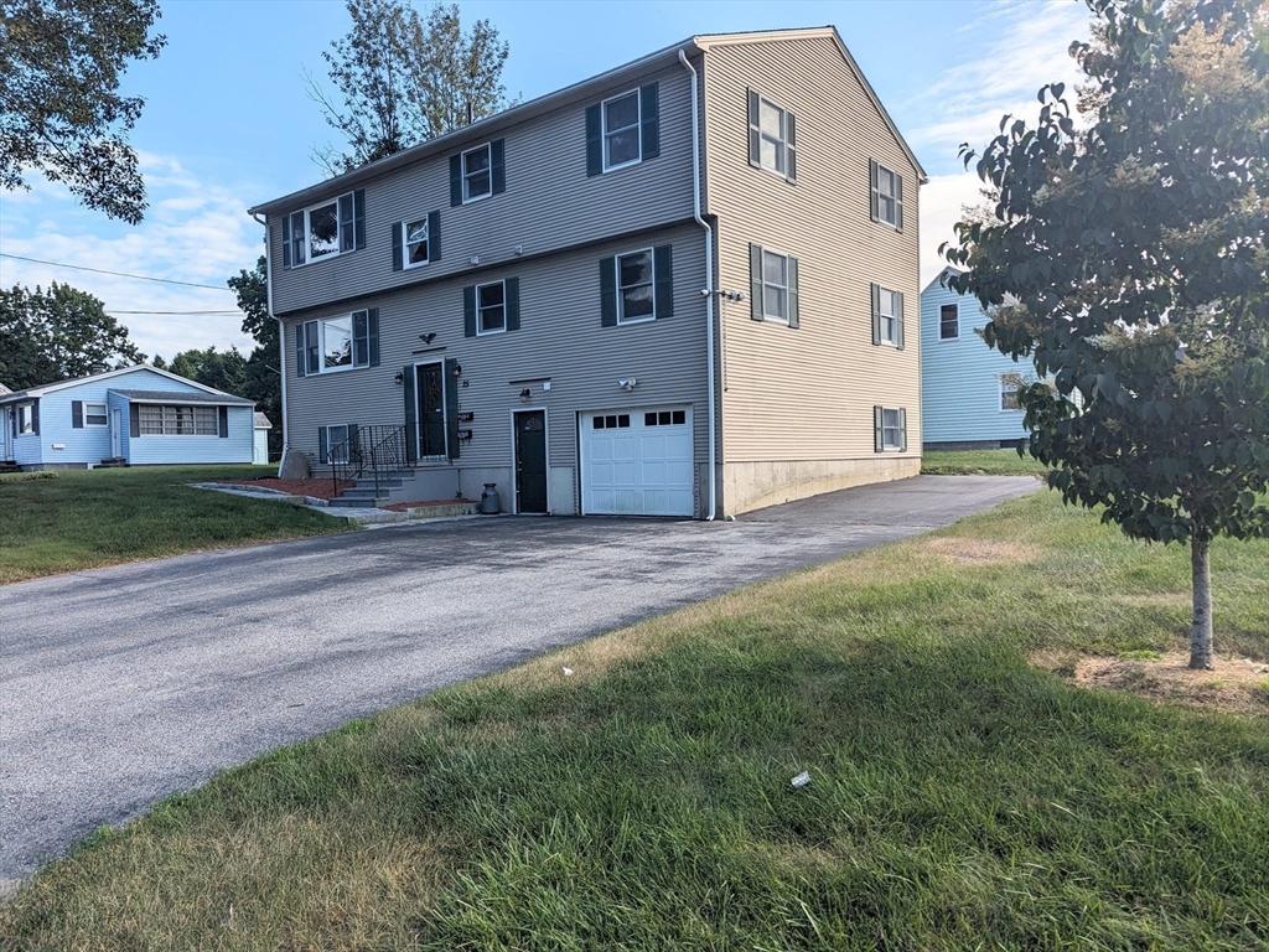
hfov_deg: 71.6
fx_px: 880
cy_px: 476
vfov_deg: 56.8
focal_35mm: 24
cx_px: 634
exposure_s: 1/1397
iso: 44
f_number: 1.85
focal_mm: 6.81
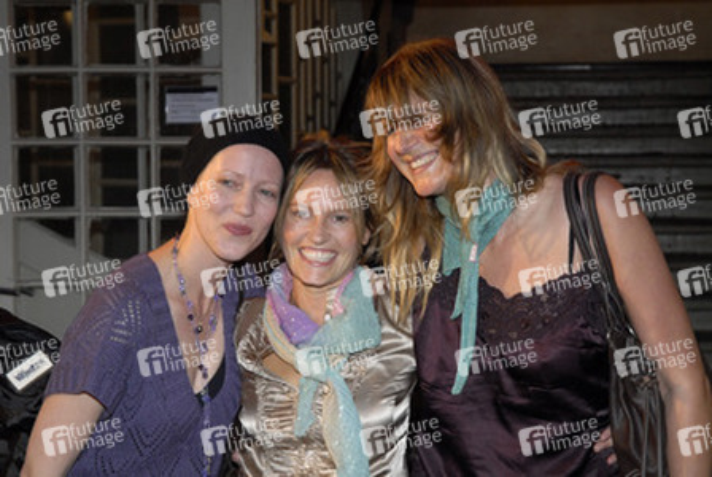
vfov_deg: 17.5
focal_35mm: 78
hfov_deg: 26.0
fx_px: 1545
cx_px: 356
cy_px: 238
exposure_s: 1/125
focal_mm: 52
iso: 800
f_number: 6.3
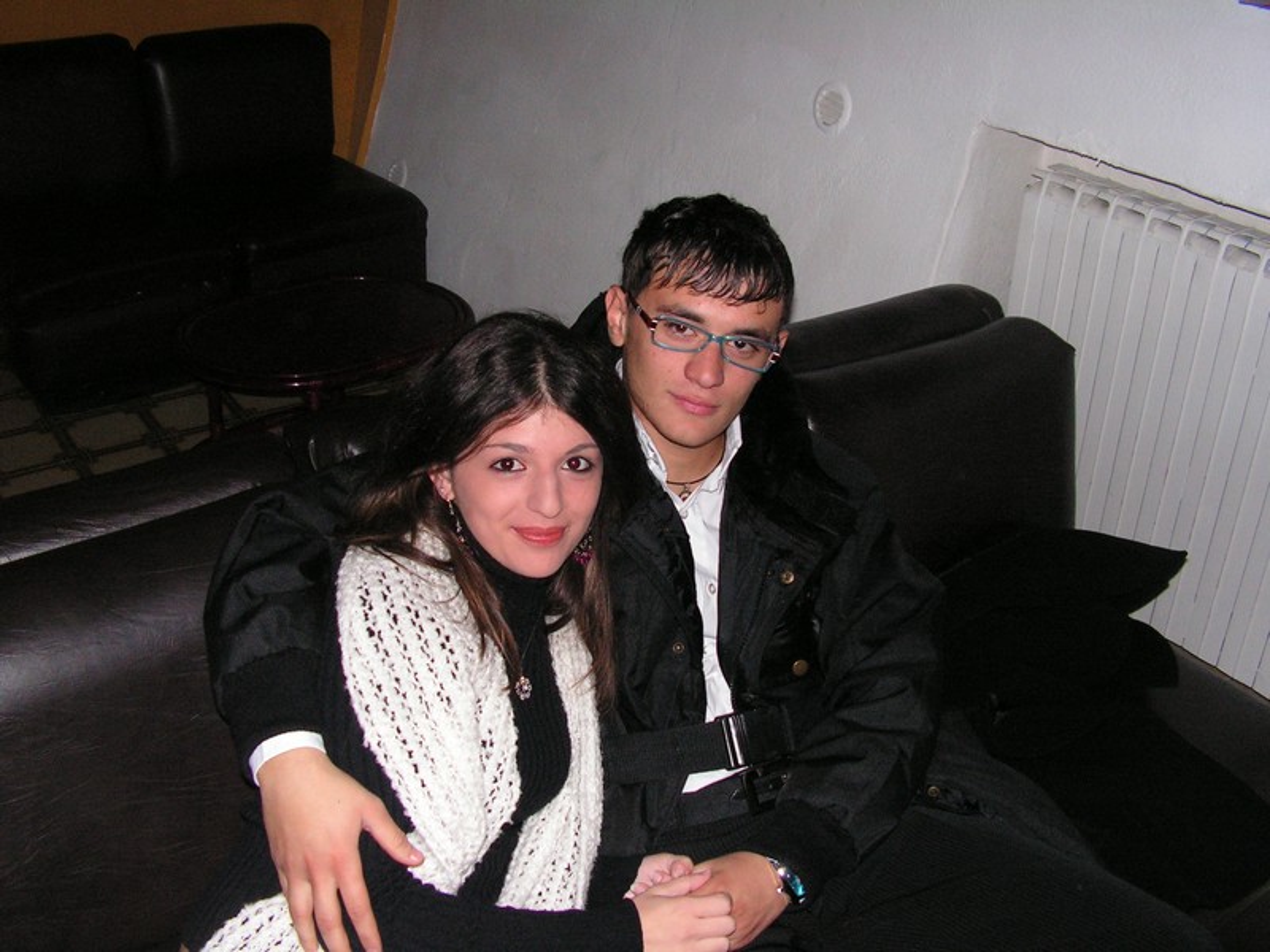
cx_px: 635
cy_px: 476
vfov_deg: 39.7
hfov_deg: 51.4
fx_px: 1321
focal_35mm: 36
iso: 200
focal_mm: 6
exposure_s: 1/40
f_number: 3.2
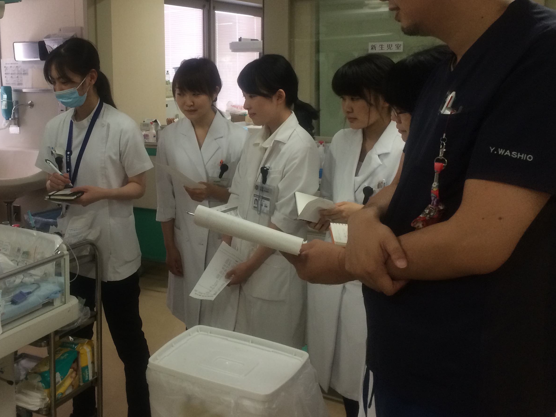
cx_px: 187
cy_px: 148
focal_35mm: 40
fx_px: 643
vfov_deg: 35.7
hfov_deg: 46.1
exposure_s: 1/30
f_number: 2.2
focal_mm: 4.15
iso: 64
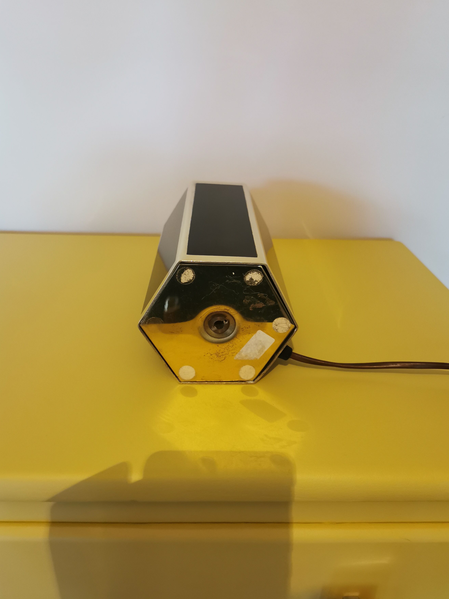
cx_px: 228
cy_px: 300
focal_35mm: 28
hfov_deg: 49.7
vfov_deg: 63.4
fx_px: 484
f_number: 1.6
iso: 320
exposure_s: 1/50
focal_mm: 5.56
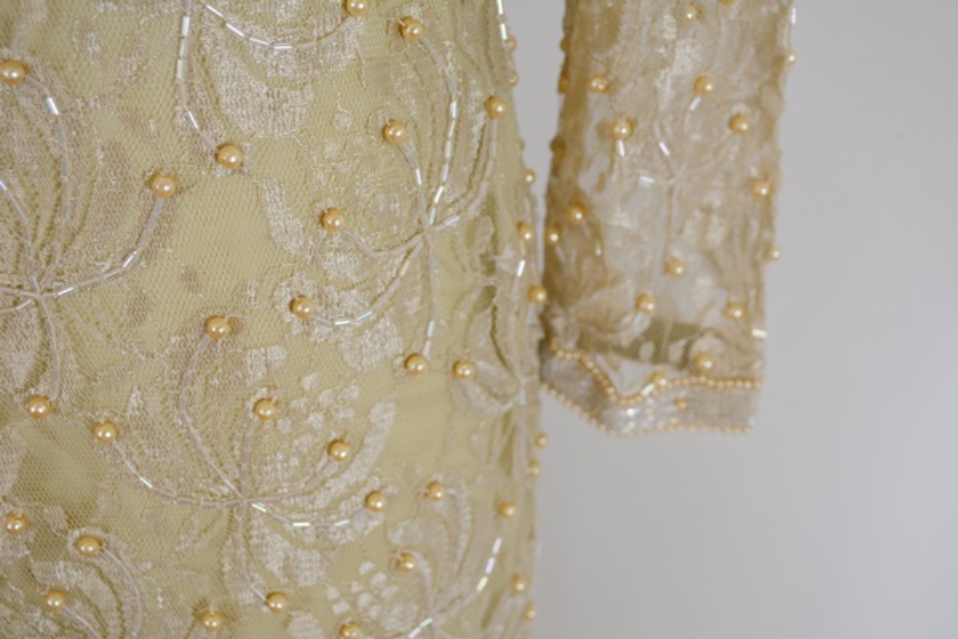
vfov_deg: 28.1
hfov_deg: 41.1
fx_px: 1277
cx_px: 479
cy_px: 320
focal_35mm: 48
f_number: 5.6
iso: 400
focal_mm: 32
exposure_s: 1/125
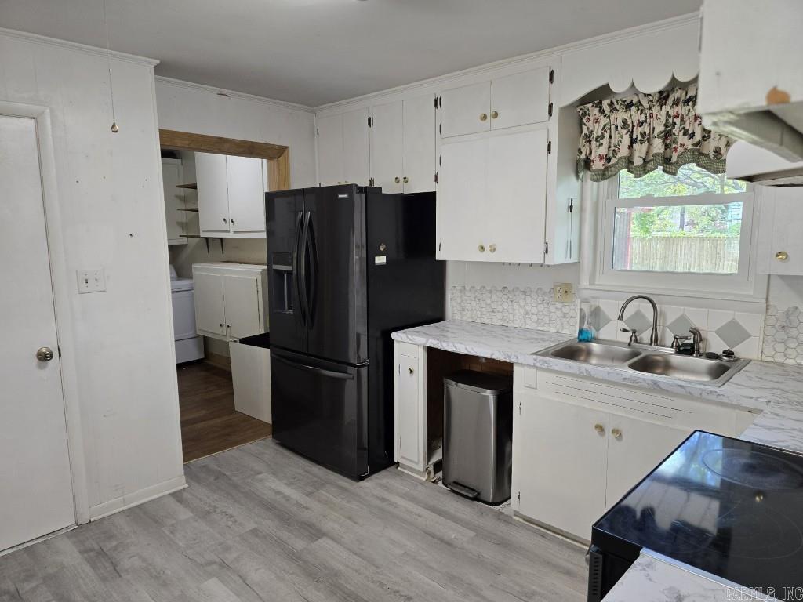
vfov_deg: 58.9
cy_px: 301
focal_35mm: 23
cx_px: 402
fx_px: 534
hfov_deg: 73.9
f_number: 1.7
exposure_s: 1/120
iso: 250
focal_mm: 6.3
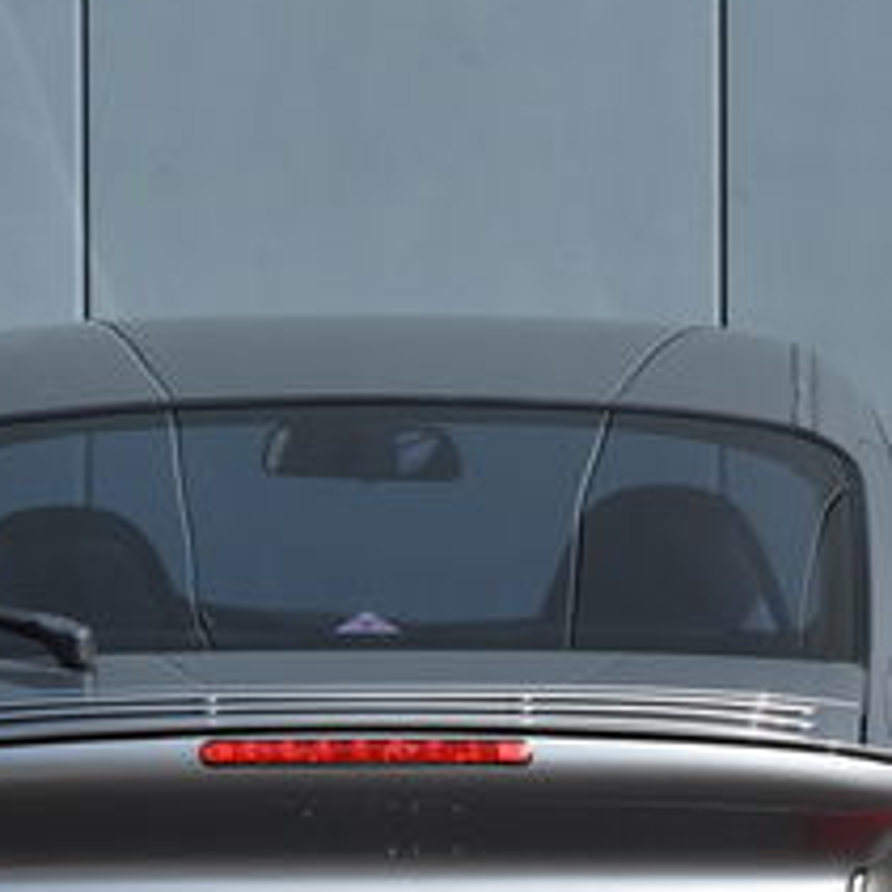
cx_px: 486
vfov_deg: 6.7
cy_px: 683
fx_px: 7580
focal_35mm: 260
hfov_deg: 6.7
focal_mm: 56
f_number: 8
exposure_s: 1/1000
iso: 500
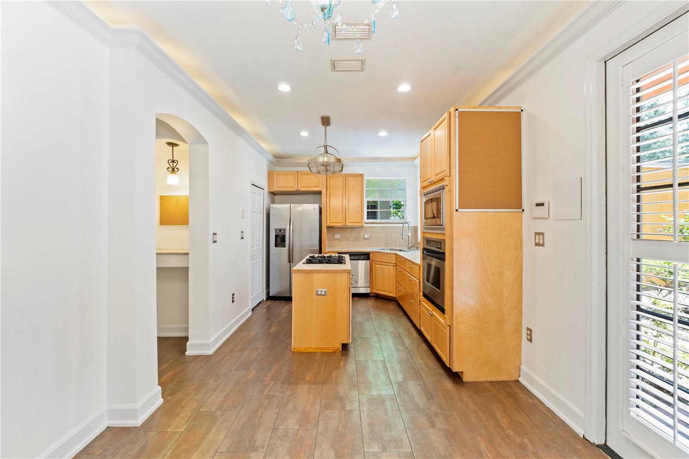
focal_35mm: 15
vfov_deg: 77.3
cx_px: 344
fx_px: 287
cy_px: 230
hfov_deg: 100.4
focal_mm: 10
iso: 320
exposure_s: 1/5
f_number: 7.1
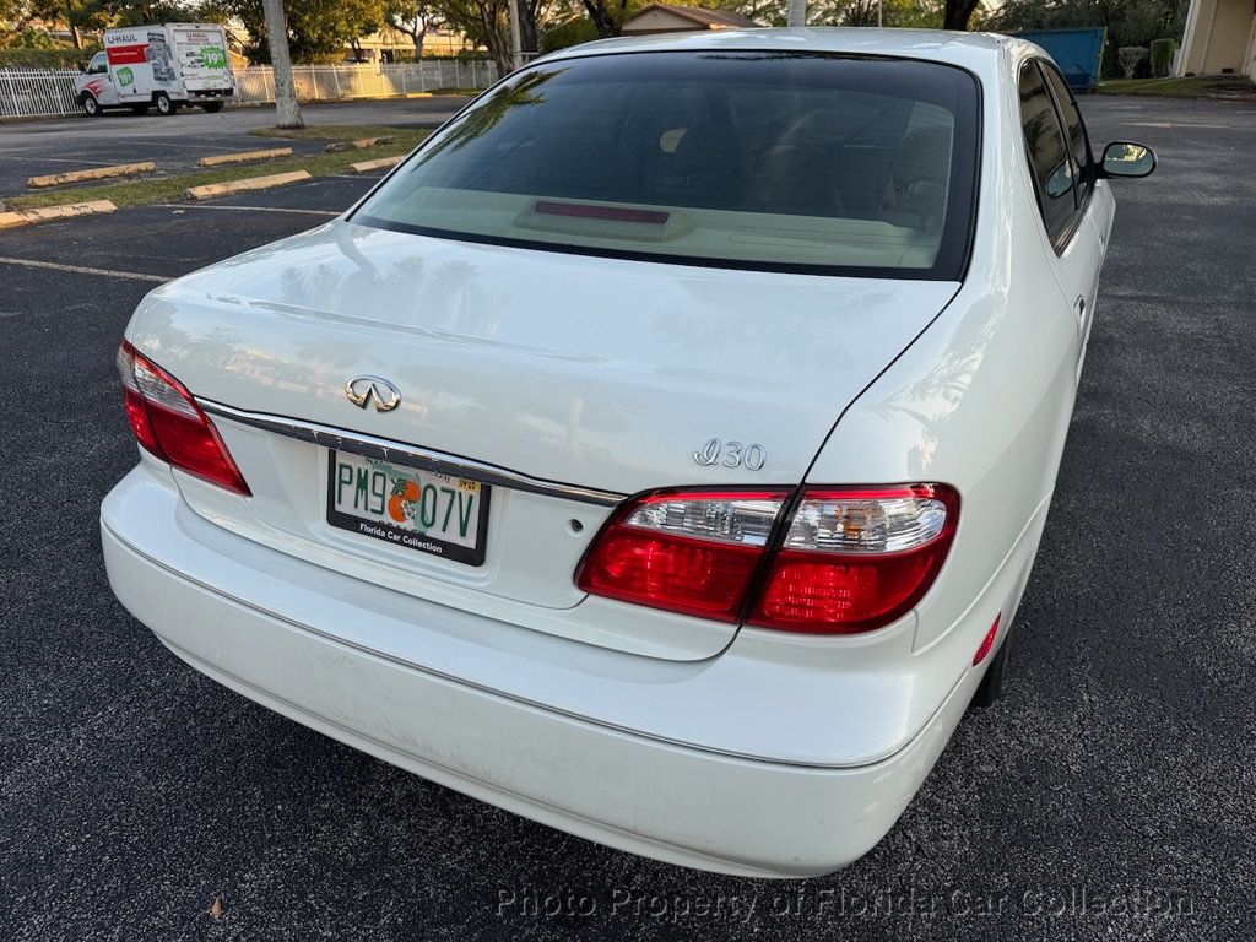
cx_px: 628
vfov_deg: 56.8
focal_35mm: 24
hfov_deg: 71.6
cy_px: 471
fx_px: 871
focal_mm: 6.76
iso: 80
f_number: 1.78
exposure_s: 1/695
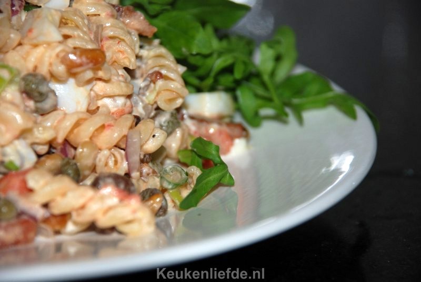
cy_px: 141
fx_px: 2372
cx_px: 210
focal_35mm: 202
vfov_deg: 6.8
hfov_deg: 10.1
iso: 200
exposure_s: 1/60
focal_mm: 135
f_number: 5.6
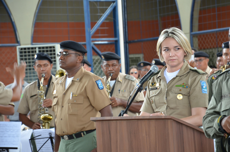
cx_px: 115
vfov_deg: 8.7
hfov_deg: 13.1
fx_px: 1004
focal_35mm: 158
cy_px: 76
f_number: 5.6
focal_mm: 105
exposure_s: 1/60
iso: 450
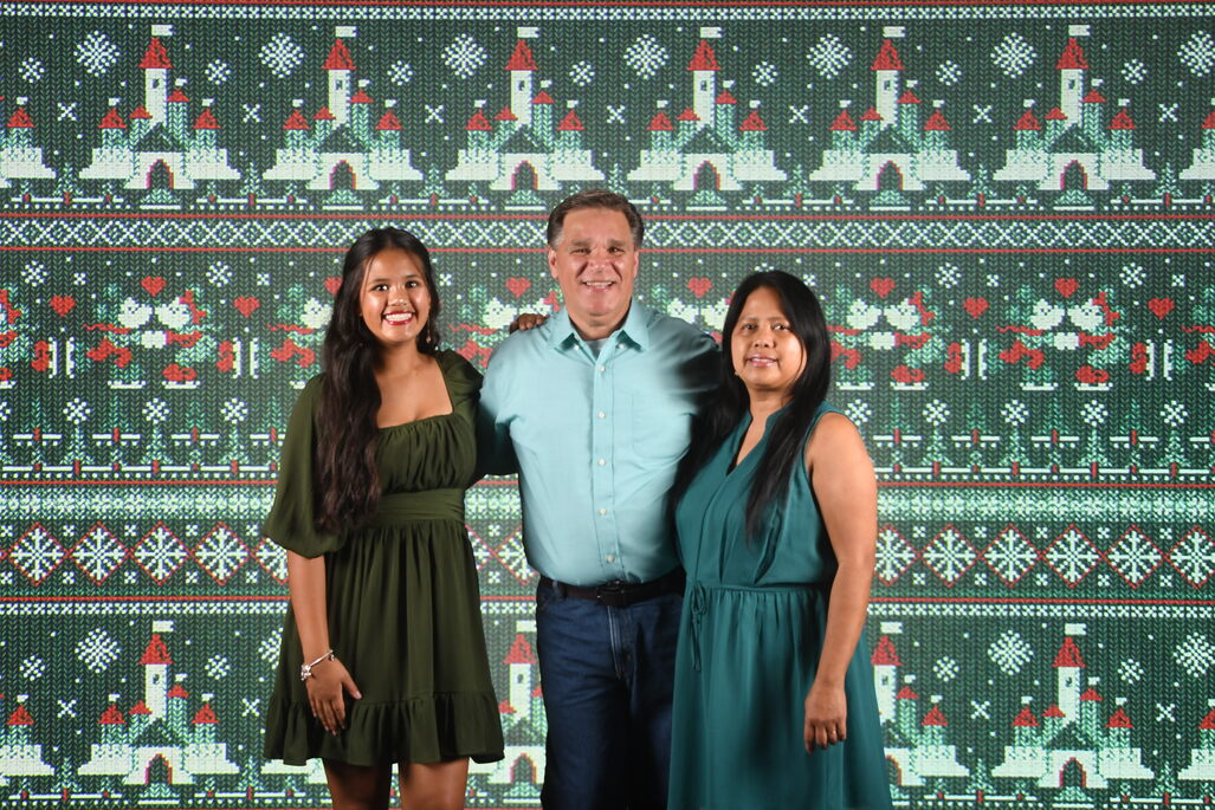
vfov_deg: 23.8
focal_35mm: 57
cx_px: 608
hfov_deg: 35.0
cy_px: 405
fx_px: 1924
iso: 800
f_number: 7.1
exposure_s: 1/200
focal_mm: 38
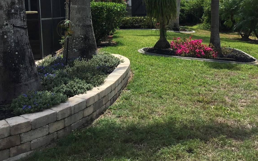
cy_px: 33
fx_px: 323
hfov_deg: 43.5
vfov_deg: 27.4
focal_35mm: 46
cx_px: 136
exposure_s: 1/1456
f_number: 2.4
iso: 25
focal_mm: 3.3
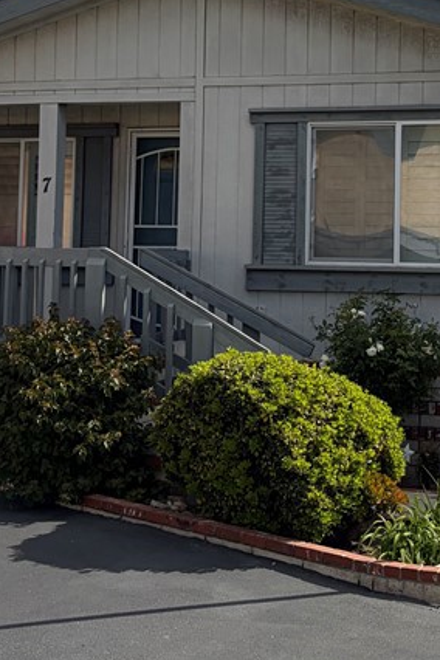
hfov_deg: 20.7
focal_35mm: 65
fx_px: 1192
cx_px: 341
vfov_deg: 30.4
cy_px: 158
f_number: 1.6
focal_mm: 5.96
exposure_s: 1/6993
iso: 50
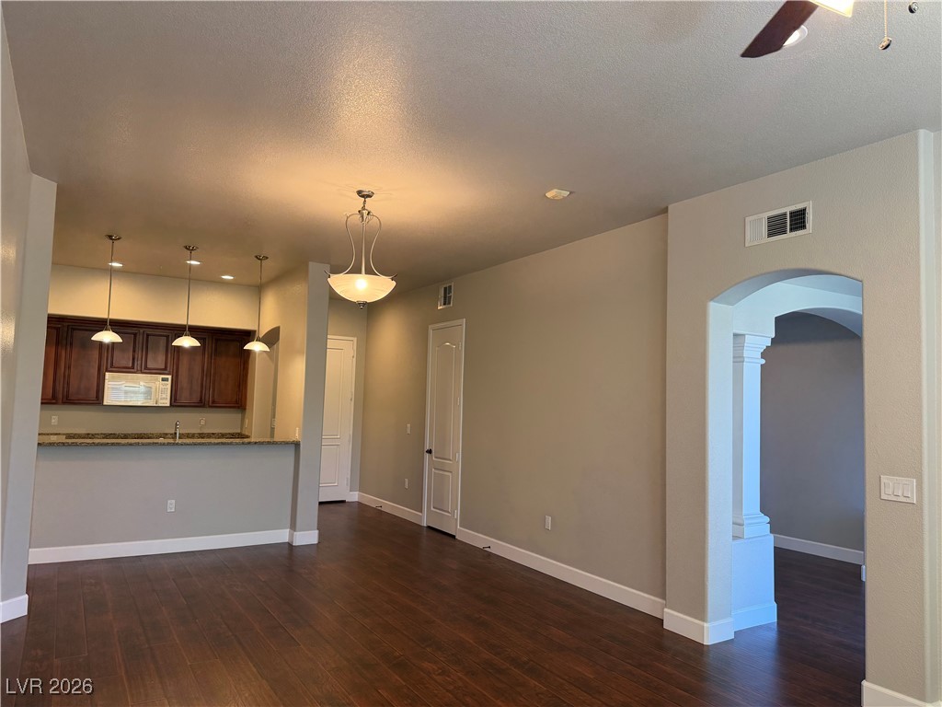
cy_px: 354
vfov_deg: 56.8
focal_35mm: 24
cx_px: 471
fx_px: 653
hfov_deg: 71.6
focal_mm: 6.76
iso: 160
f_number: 1.78
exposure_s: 1/120
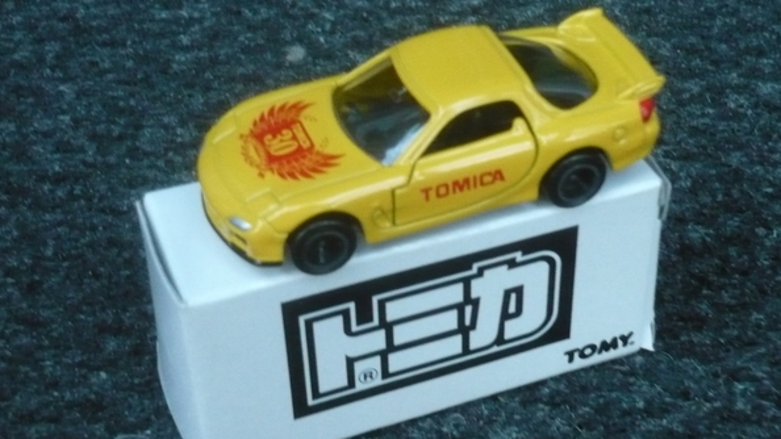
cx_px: 389
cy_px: 222
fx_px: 1367
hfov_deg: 31.9
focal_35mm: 66
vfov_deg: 18.3
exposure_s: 1/50
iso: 800
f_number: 3.1
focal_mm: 7.8
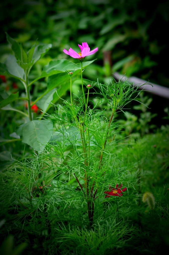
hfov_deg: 13.0
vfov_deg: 19.5
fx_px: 743
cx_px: 84
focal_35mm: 105
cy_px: 128
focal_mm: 70
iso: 100
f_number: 4
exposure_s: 1/250
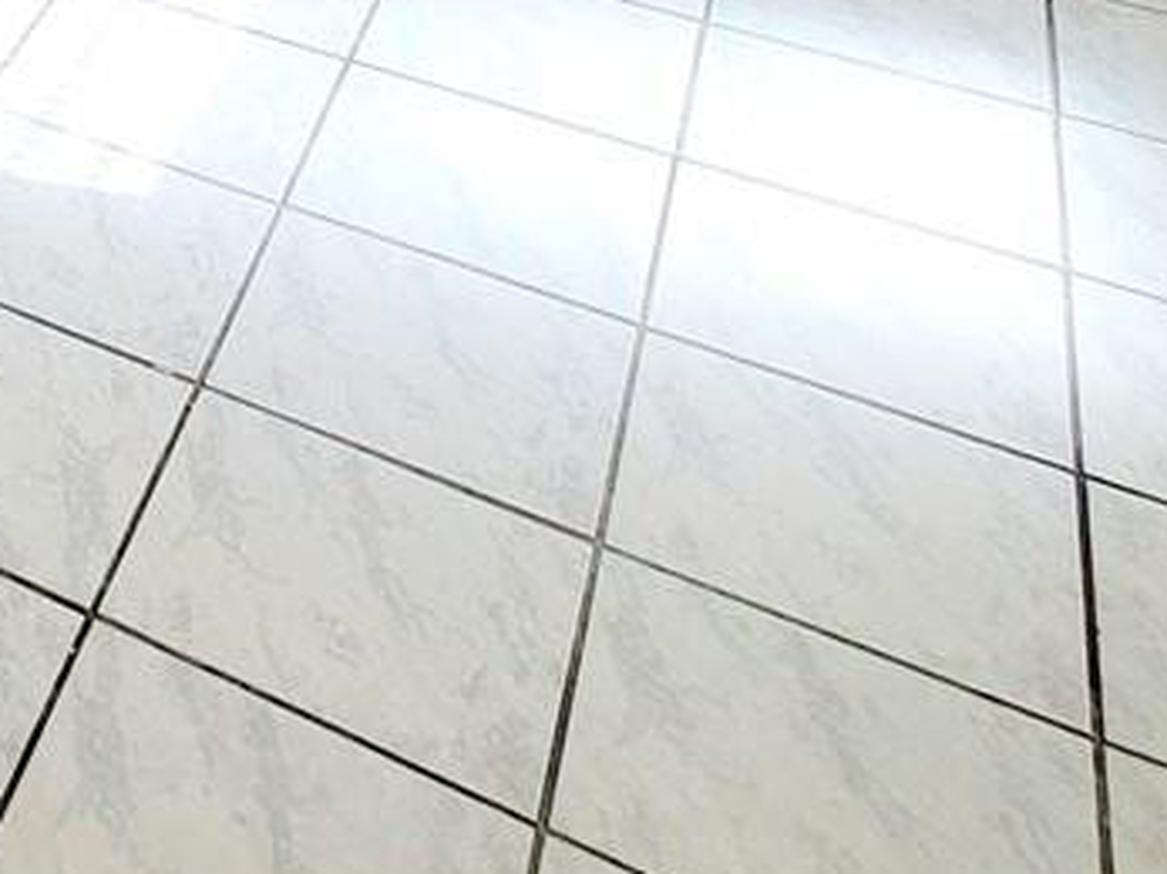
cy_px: -777
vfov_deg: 18.2
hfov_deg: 23.1
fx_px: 2022
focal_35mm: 60
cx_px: -750
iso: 32
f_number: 2.2
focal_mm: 1.74
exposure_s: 1/185
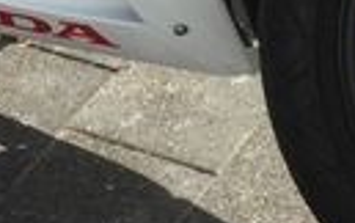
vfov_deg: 6.2
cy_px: -281
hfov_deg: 10.2
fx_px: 1976
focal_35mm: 204
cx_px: 77
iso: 25
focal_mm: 3.3
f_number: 2.4
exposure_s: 1/867
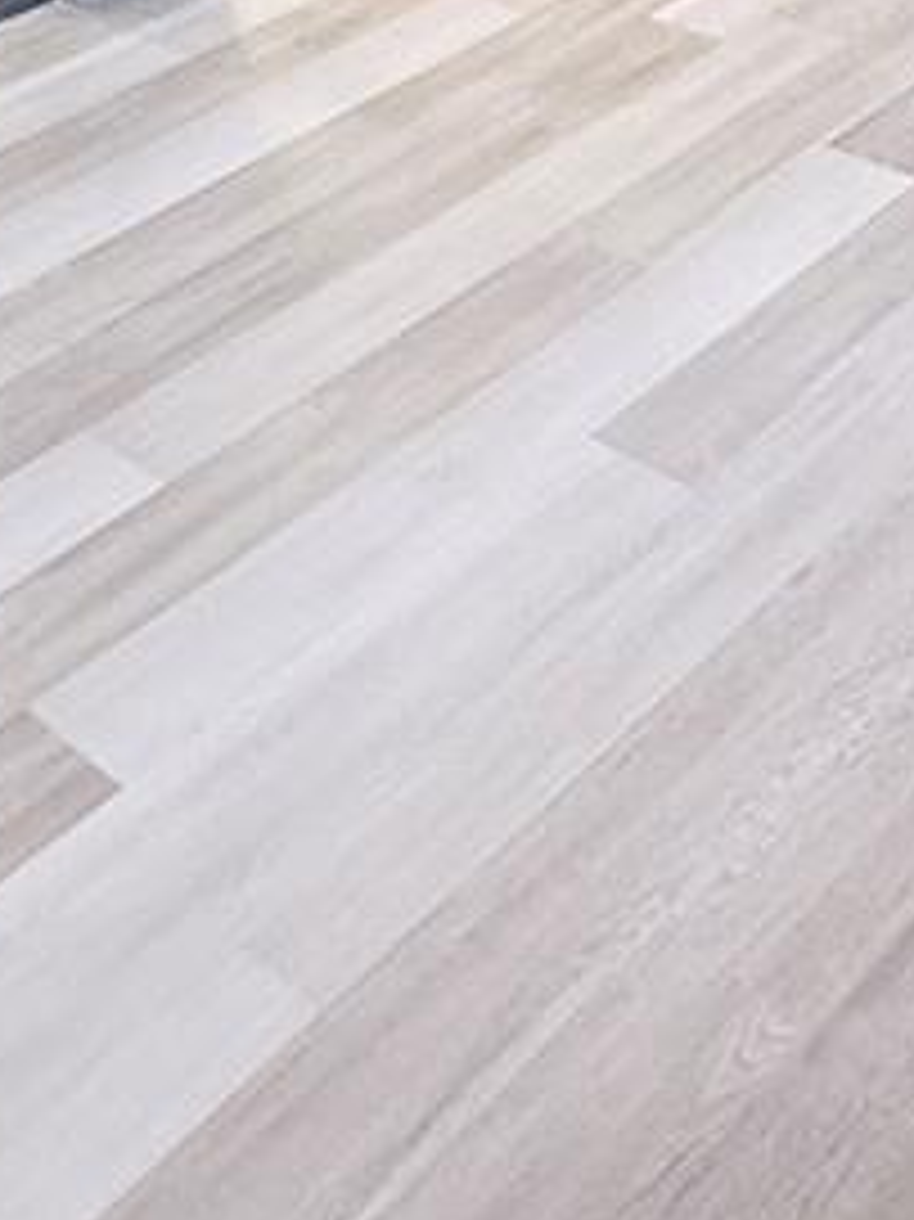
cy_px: -455
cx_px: 590
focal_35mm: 62
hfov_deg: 23.6
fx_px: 2184
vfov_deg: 25.7
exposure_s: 1/120
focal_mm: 2.22
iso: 160
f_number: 2.2
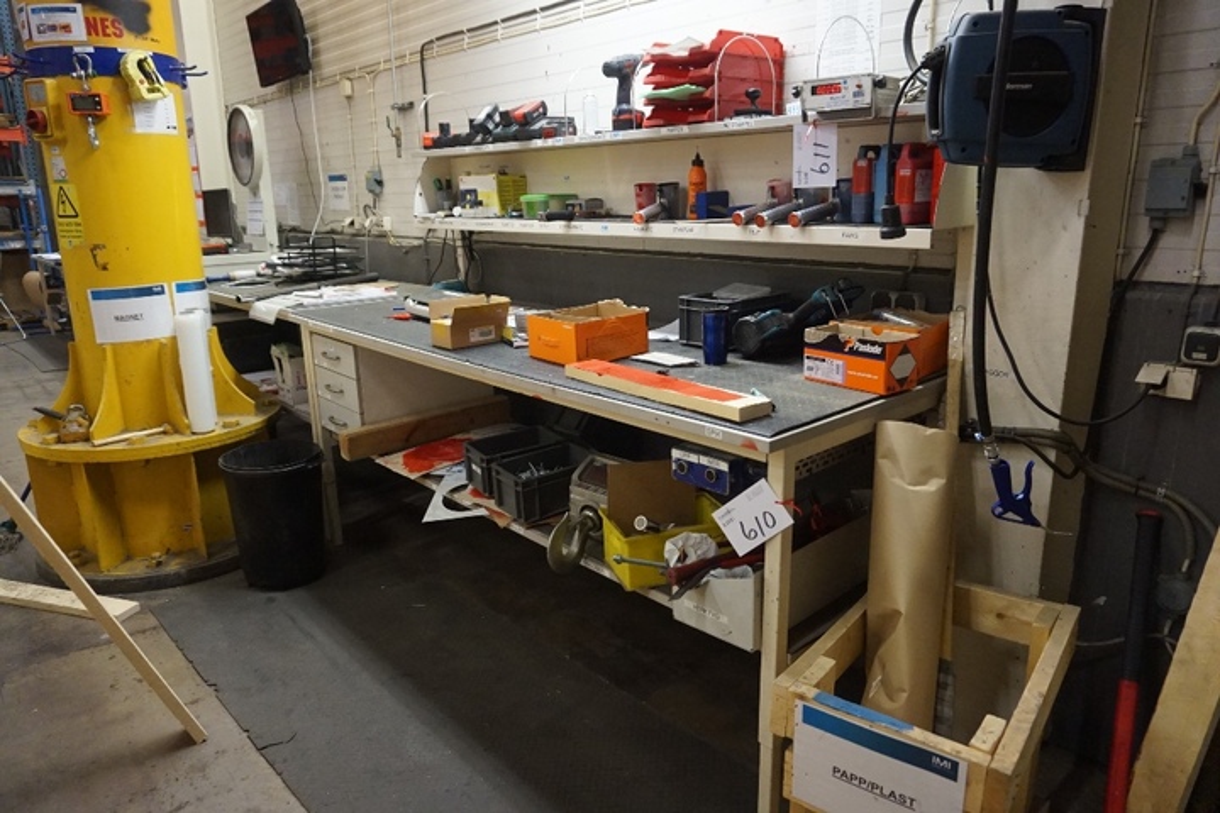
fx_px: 813
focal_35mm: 24
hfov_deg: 73.7
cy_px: 406
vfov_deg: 53.1
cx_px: 610
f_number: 3.5
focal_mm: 16
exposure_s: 1/160
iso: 2500
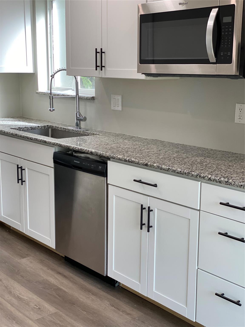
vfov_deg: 36.8
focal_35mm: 52
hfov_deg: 28.0
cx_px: 122
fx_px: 491
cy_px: 164
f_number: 2
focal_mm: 6
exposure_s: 1/120
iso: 80
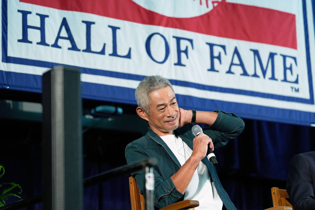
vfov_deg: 12.5
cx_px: 158
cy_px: 105
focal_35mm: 110
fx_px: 962
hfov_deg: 18.6
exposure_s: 1/1000
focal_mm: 110
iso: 1600
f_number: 2.8
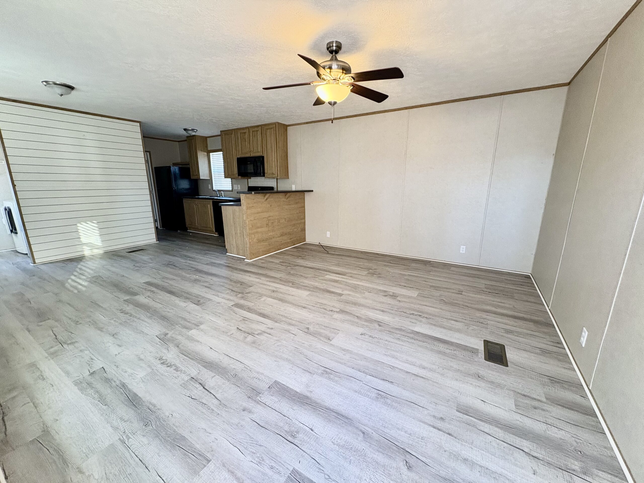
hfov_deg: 102.1
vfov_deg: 85.7
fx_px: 260
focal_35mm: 14
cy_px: 242
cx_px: 322
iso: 200
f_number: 2.2
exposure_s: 1/60
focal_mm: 2.22
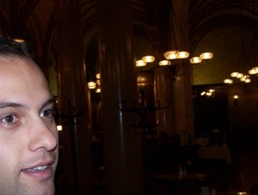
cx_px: 64
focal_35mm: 61
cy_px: 124
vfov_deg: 24.0
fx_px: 455
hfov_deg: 31.1
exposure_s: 1/60
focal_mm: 6.3
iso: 140
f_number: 2.8
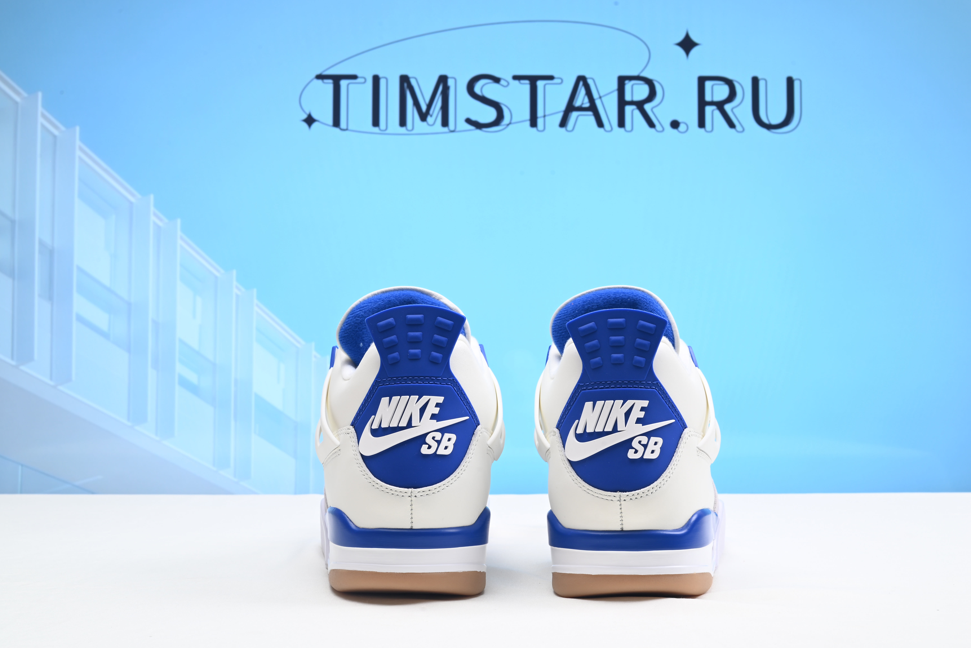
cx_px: 486
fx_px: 1052
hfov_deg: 49.5
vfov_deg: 34.2
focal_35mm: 39
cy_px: 324
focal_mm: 39
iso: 100
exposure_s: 1/2
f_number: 16
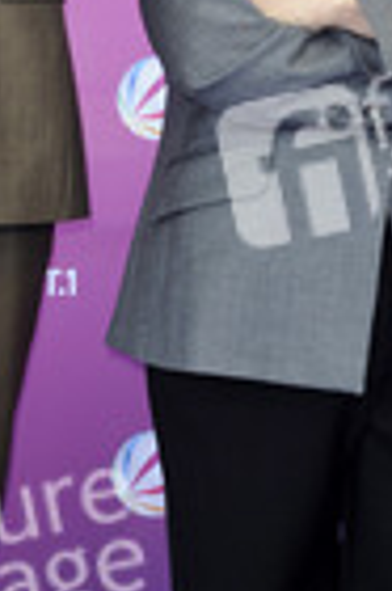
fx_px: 4683
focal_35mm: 286
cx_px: 51
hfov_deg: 4.8
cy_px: -63
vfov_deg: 7.2
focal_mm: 100
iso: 320
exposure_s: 1/160
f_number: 6.3
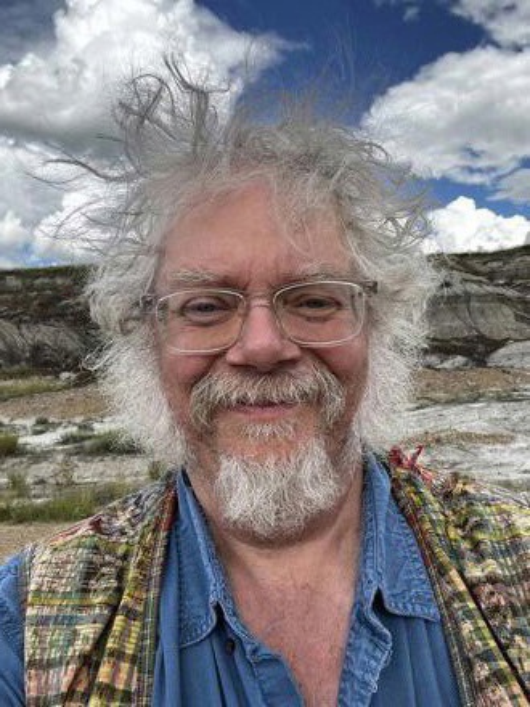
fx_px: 612
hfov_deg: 46.8
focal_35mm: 30
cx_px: 265
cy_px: 354
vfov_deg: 60.0
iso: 32
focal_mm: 2.71
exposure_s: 1/422
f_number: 2.2
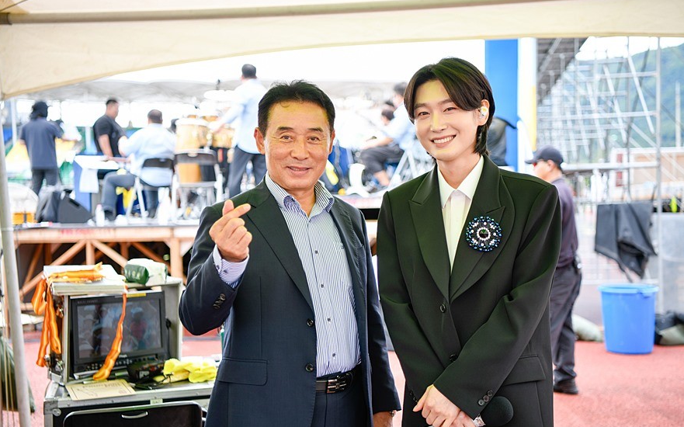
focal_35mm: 50
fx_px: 932
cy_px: 228
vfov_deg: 25.8
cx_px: 345
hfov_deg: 40.3
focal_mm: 48
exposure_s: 1/250
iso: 100
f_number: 3.2
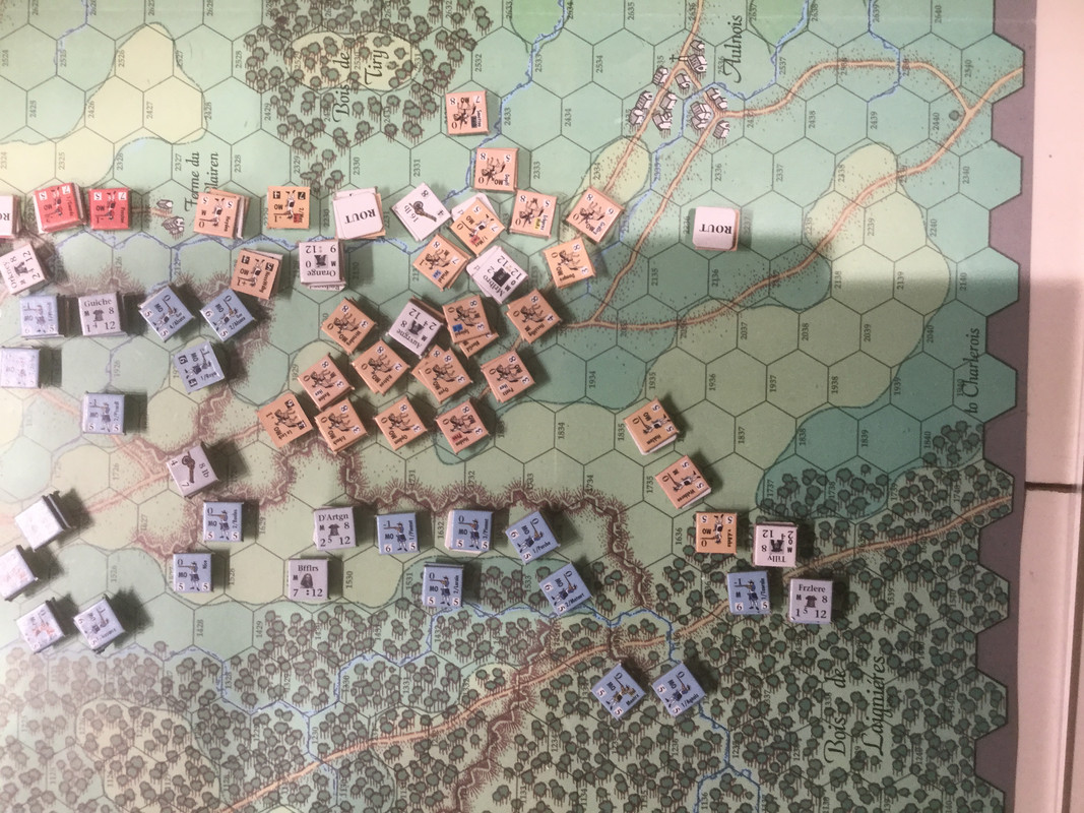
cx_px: 542
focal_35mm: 31
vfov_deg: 45.4
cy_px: 406
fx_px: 971
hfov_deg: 58.4
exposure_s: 1/33
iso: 50
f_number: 2.4
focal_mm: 3.3
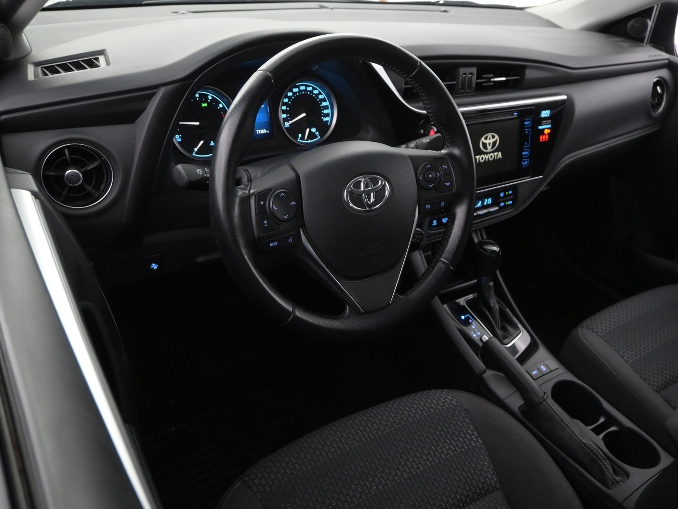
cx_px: 362
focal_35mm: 32
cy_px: 253
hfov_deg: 57.4
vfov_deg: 44.7
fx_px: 618
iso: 2500
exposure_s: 1/50
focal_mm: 19
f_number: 3.8
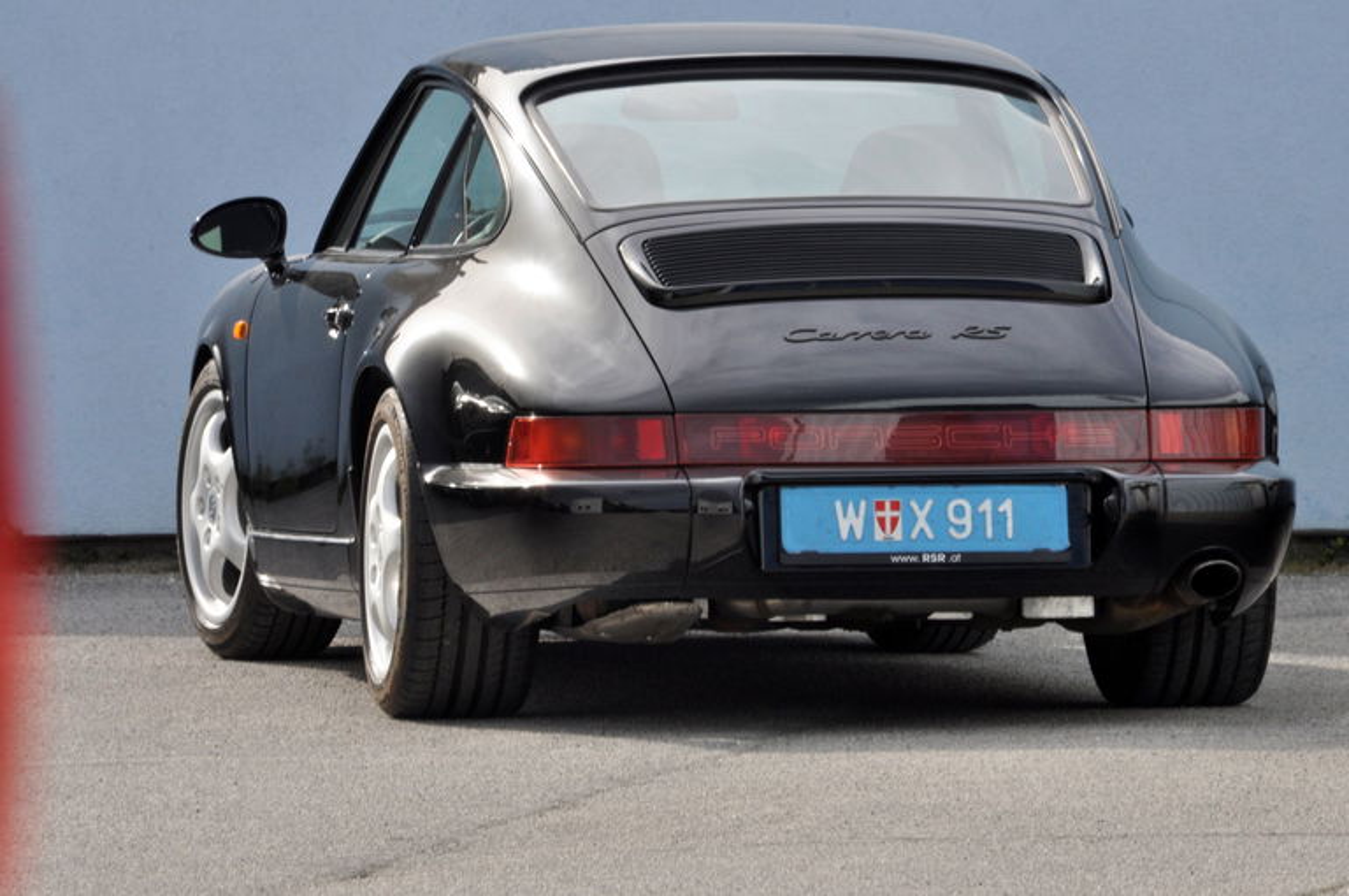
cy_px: 448
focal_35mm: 345
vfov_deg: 4.0
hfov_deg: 6.0
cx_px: 674
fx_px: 12911
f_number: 25
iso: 500
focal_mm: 230
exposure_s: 1/40
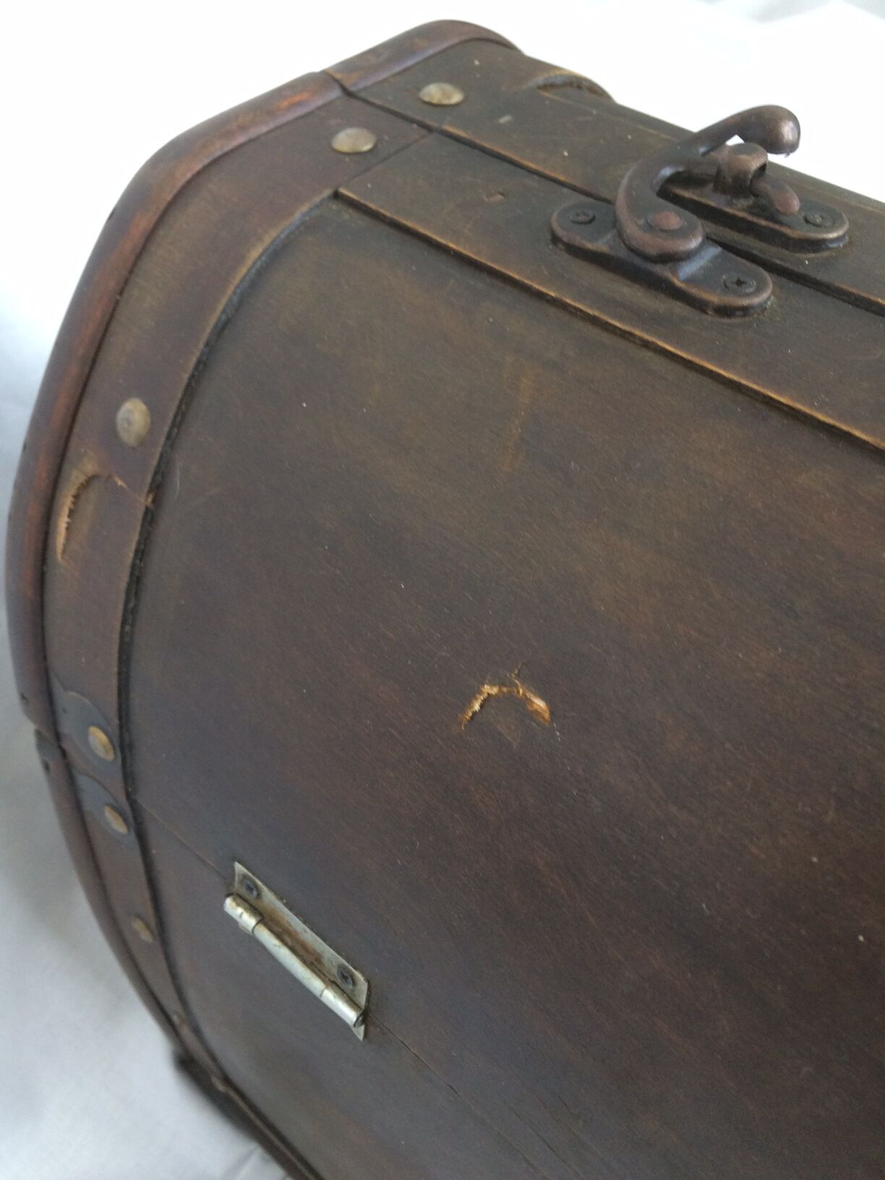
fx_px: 989
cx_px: 442
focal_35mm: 29
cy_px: 590
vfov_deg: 61.7
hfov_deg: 48.2
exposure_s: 1/33
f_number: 2.2
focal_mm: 4.15
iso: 100
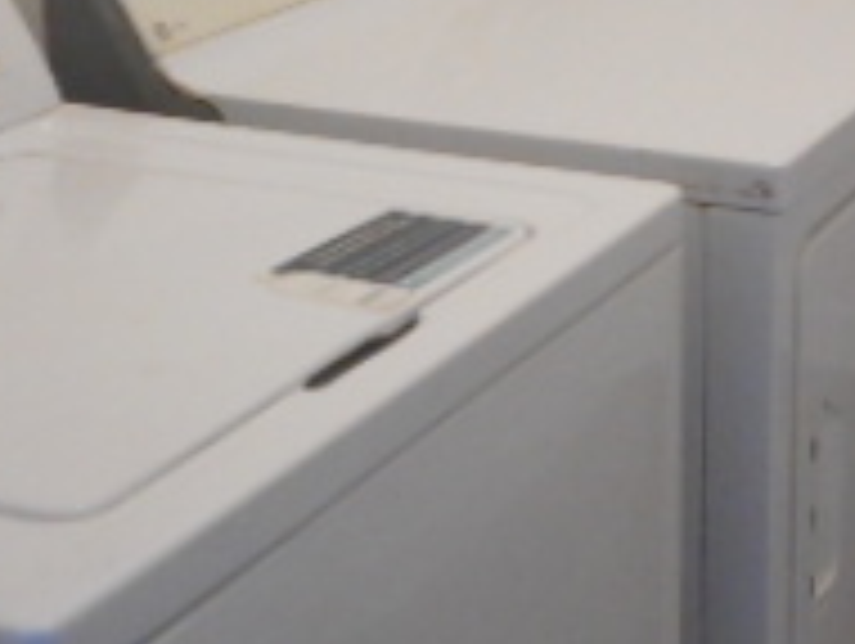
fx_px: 2077
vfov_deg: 17.4
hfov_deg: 22.0
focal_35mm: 84
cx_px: 940
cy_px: 108
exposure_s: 1/25
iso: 400
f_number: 3.7
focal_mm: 4.5
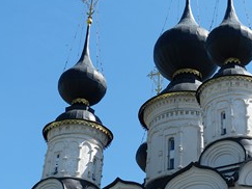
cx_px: 196
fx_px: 706
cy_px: 79
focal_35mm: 97
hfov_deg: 20.1
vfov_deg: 15.2
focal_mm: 10.5
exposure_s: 1/1000
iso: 100
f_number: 4
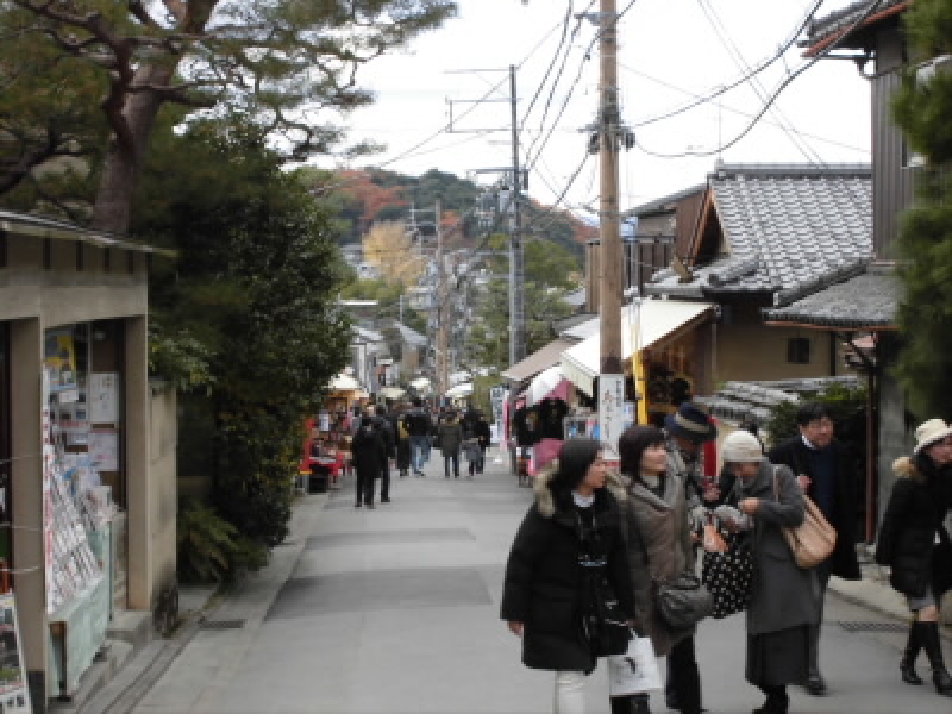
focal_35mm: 73
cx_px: 476
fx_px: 2008
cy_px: 357
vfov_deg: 20.2
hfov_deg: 26.7
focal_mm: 13.1
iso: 100
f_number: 6.1
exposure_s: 1/60
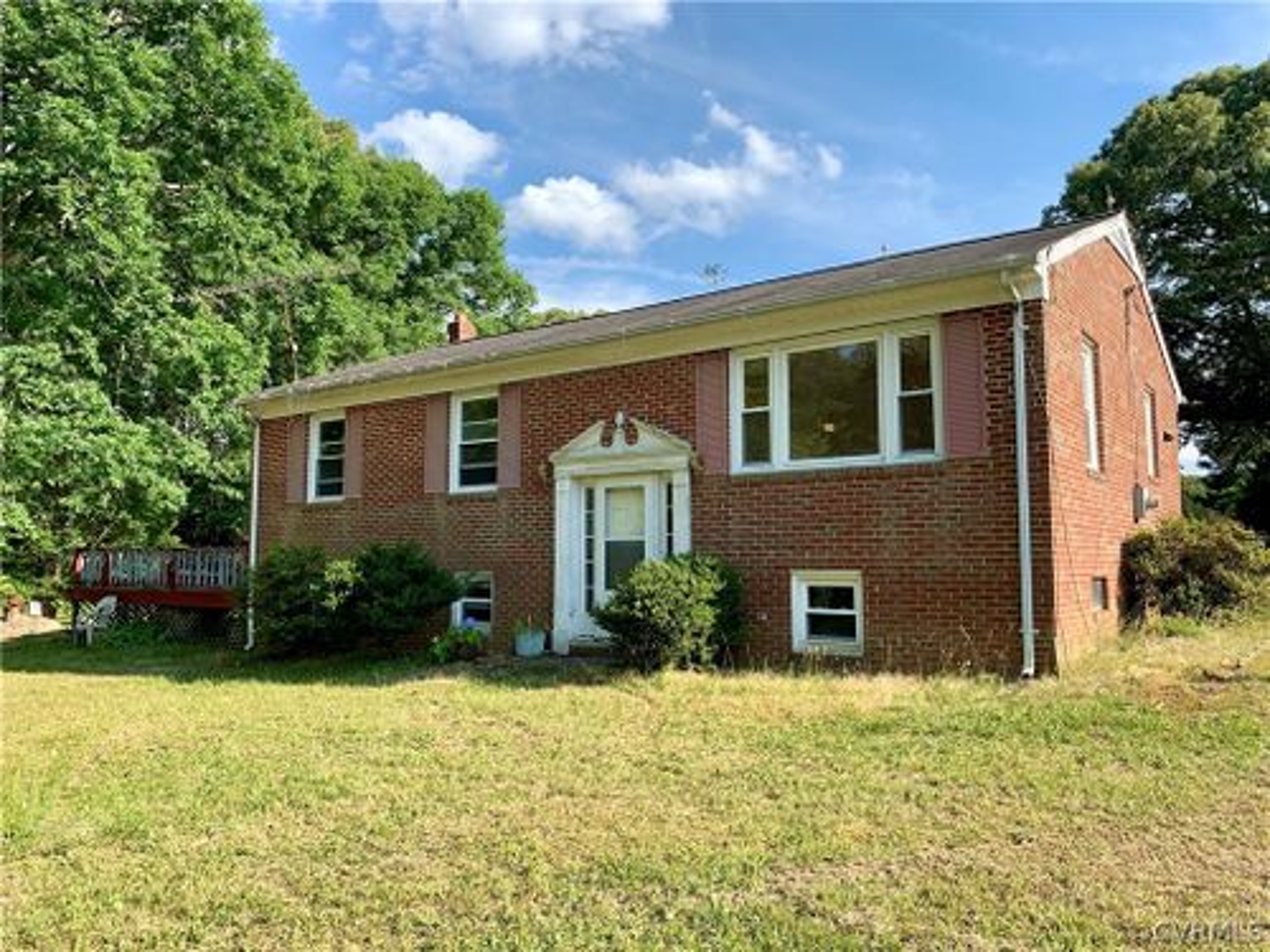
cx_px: 635
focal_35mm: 26
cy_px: 476
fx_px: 954
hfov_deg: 67.3
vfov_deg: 53.1
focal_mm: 4.25
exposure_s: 1/1088
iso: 25
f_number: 1.8
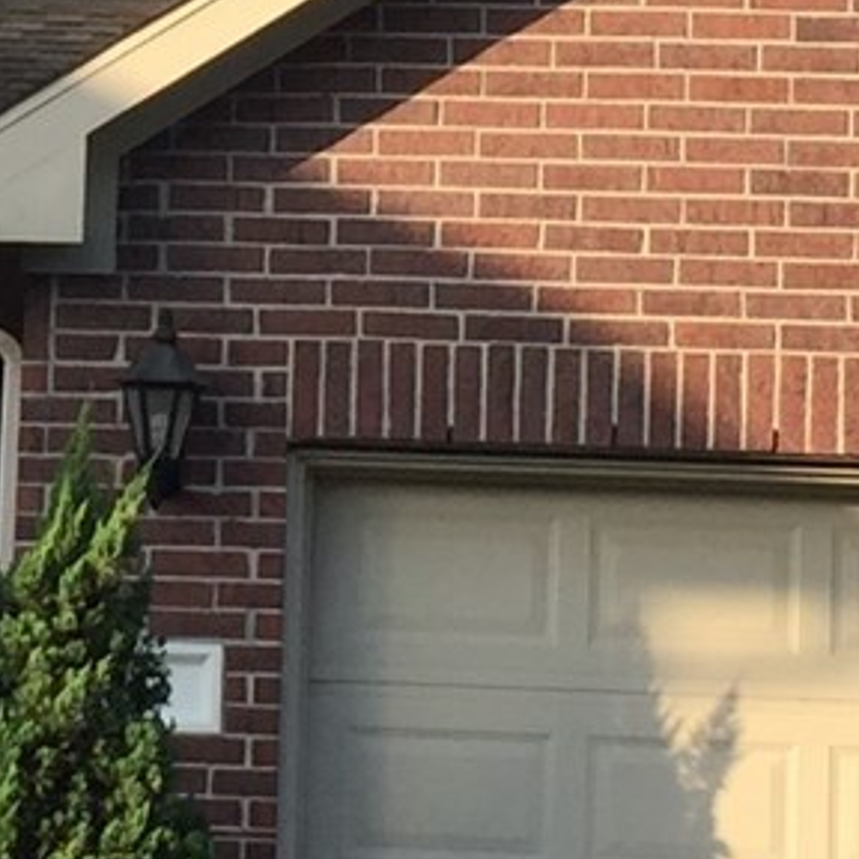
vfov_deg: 9.6
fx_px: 5110
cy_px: 173
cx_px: -48
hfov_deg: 9.5
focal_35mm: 182
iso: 32
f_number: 2.2
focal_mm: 4.15
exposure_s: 1/694
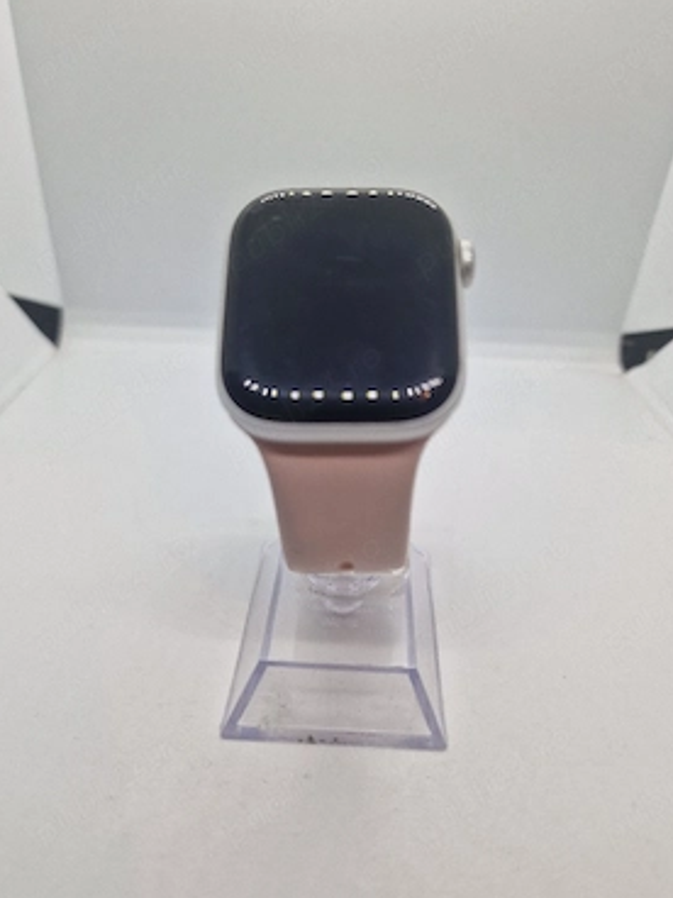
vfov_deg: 69.4
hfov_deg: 54.9
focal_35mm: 25
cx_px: 351
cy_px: 434
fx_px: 648
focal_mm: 6.4
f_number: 1.8
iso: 50
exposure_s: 1/182
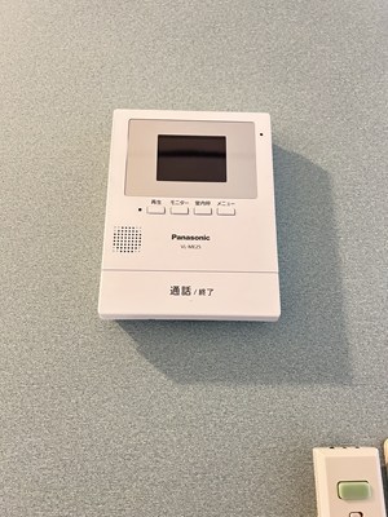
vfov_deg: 67.3
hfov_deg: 53.1
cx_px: 194
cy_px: 258
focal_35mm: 26
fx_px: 389
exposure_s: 1/50
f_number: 1.5
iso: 400
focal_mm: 5.7
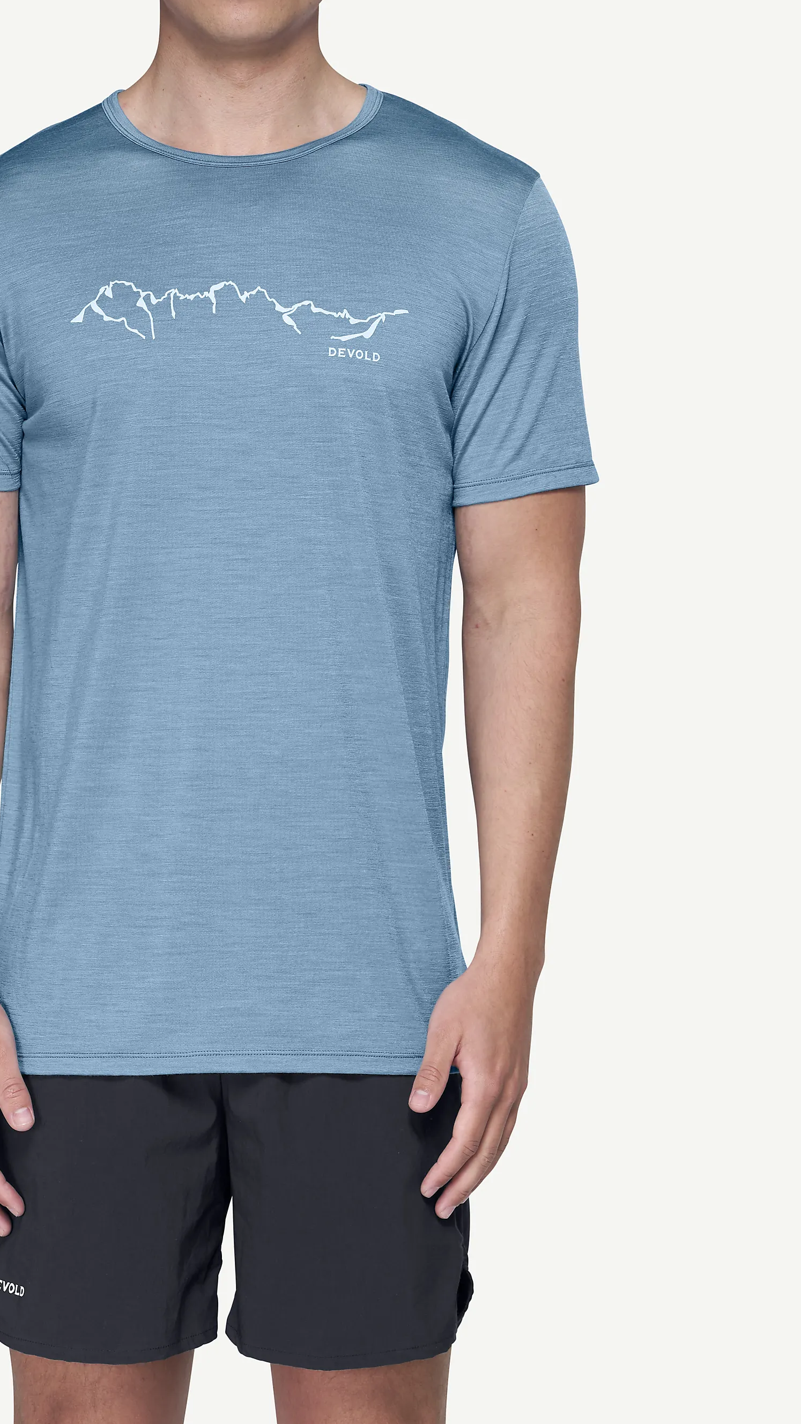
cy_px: 1003
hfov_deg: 7.6
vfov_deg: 13.5
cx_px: 219
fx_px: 6004
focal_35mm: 159
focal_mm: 70
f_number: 5.6
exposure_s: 1/50
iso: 100
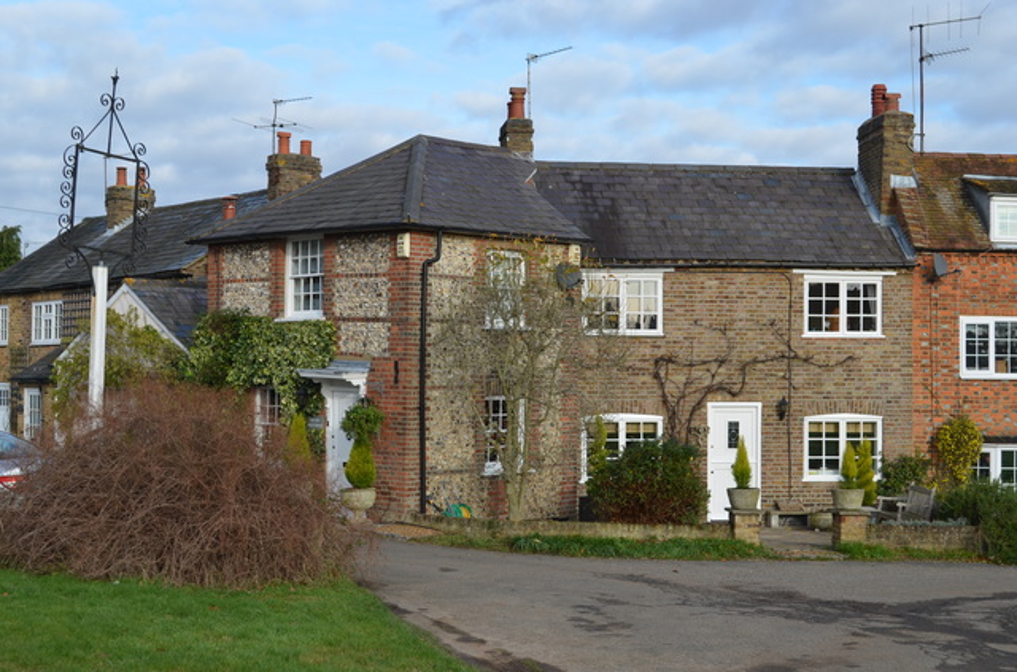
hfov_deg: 37.9
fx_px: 1479
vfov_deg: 25.6
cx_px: 508
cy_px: 336
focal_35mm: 52
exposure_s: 1/250
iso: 140
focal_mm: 35
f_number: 8
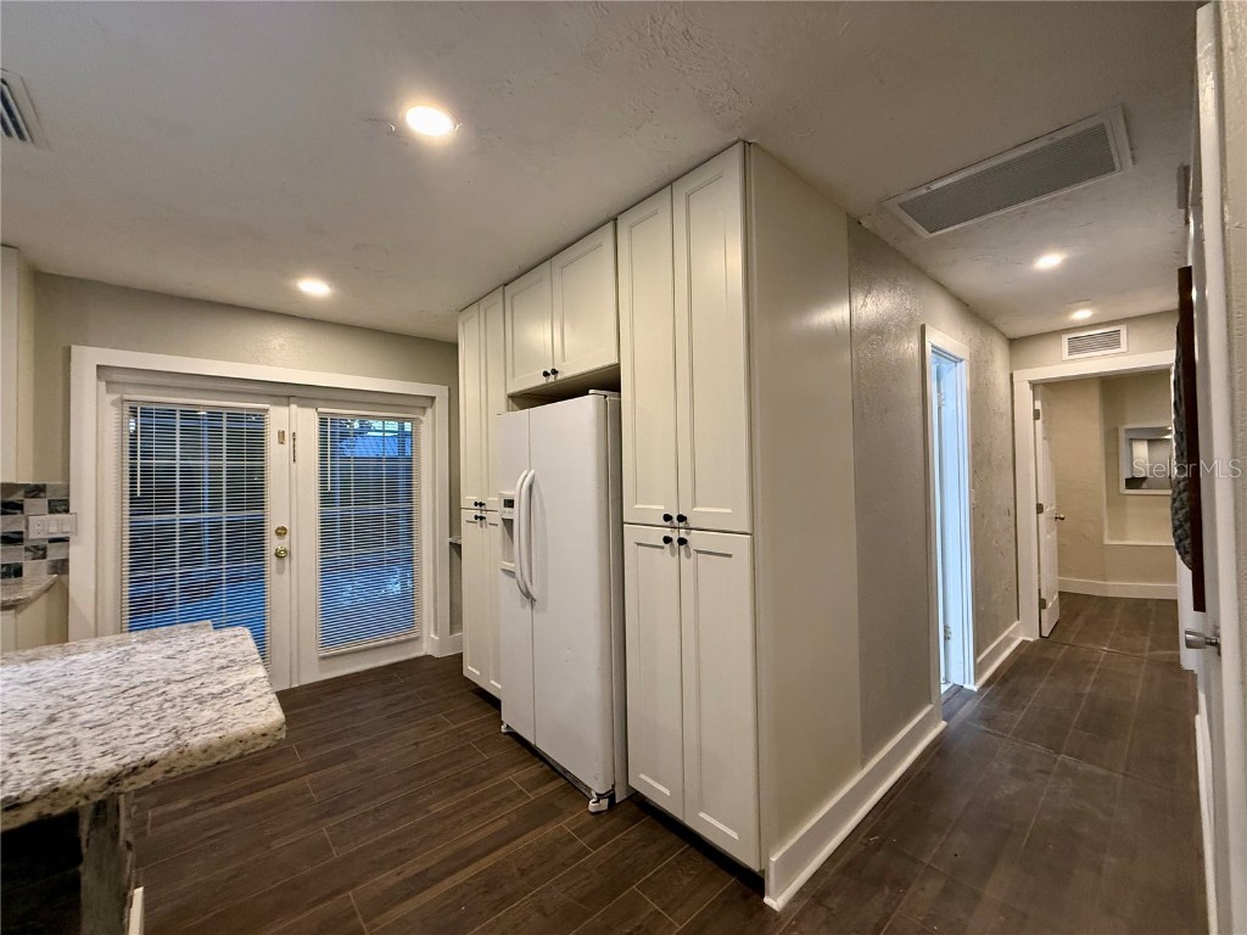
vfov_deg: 85.7
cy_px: 468
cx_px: 624
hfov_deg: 102.1
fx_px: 504
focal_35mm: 14
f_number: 2.2
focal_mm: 2.22
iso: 320
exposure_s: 1/120
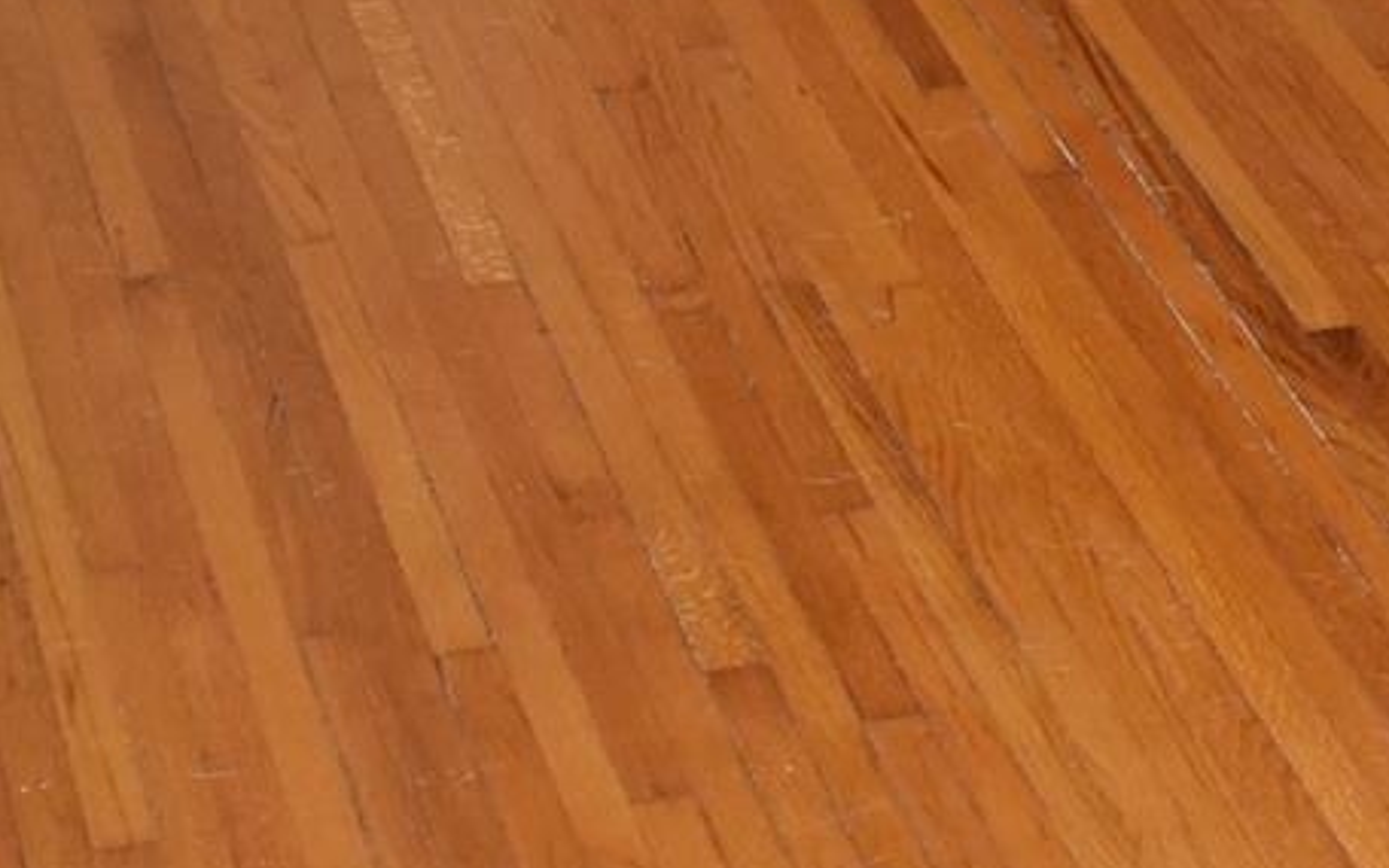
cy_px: -589
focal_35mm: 151
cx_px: 1118
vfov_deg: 8.4
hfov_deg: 13.8
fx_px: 5716
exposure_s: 1/60
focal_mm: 22
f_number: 3.8
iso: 900
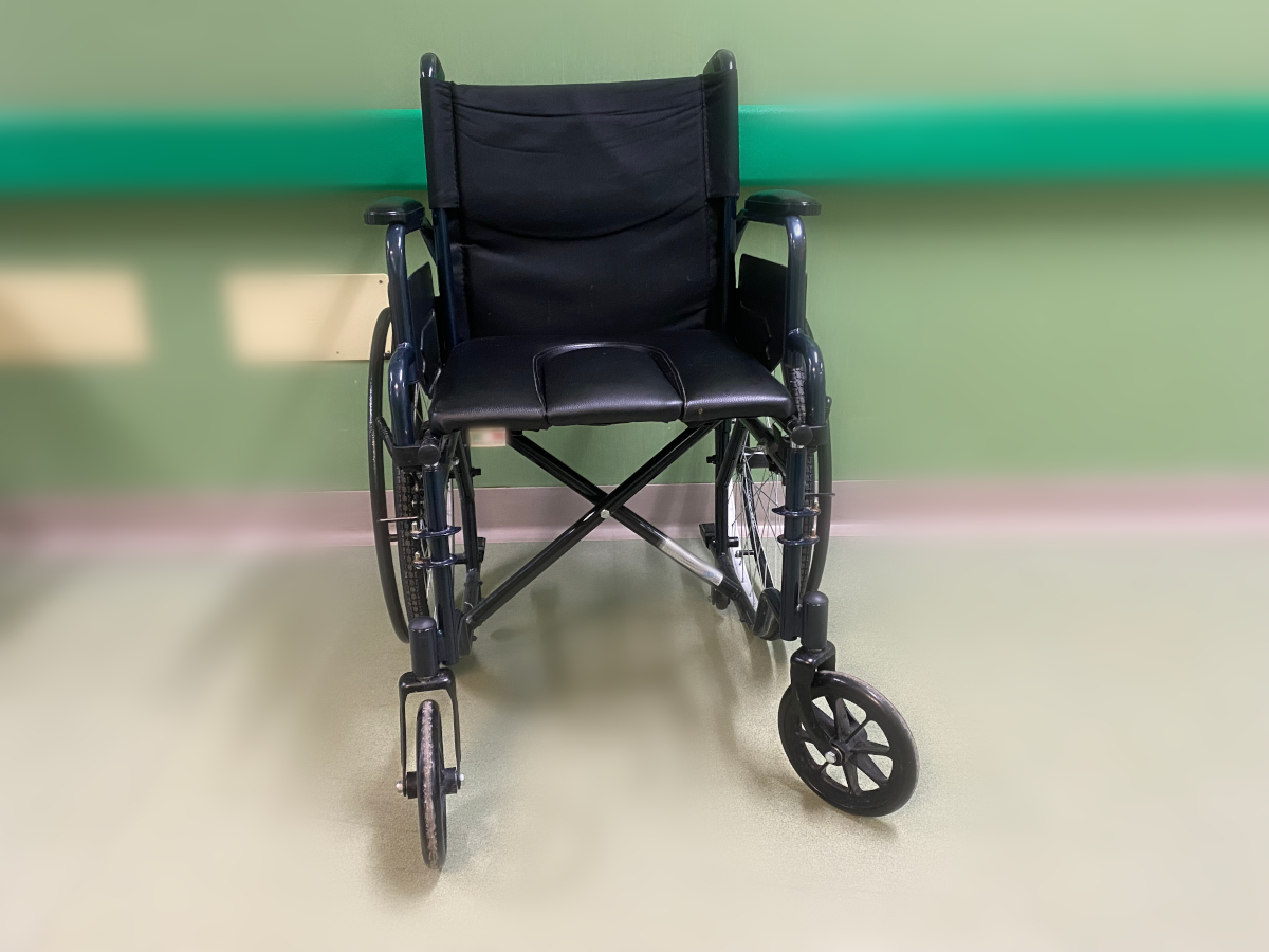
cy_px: 476
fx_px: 953
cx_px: 634
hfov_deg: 67.3
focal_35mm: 26
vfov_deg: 53.1
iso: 400
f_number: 1.8
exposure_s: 1/33
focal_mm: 4.25
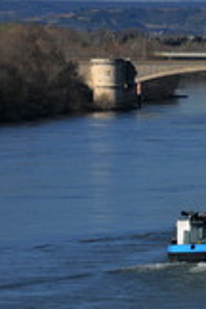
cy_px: 101
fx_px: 5195
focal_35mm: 605
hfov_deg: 2.3
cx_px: 398
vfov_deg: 3.4
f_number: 9
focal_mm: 155
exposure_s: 1/500
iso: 200
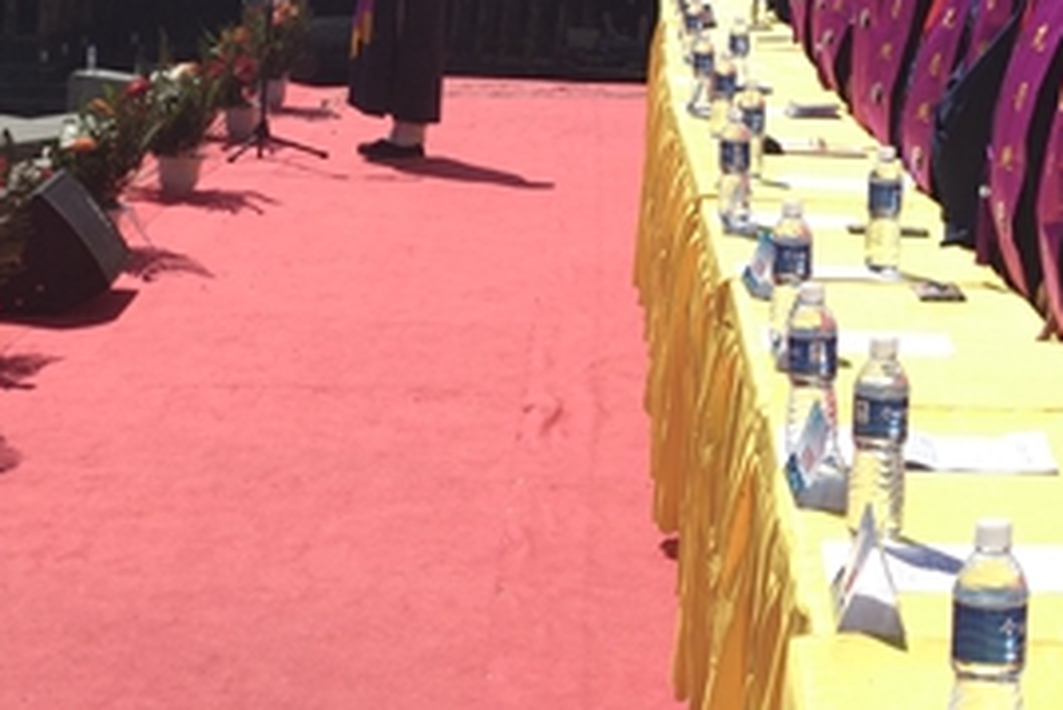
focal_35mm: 105
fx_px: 3102
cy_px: -56
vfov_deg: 12.8
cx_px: 1004
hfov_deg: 19.0
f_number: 2.6
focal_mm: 5.99
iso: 100
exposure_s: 1/1141
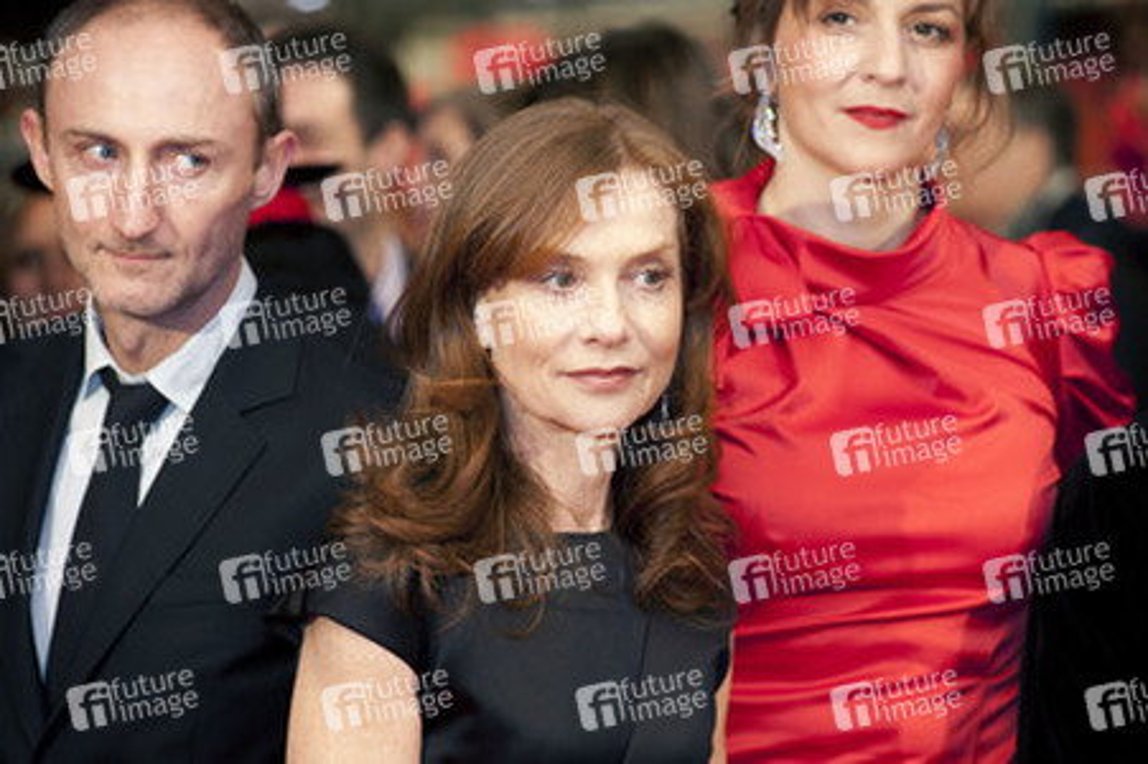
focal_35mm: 145
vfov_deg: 9.4
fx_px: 4620
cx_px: 574
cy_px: 382
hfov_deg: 14.2
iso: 1600
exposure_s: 1/100
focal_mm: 145
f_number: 5.6
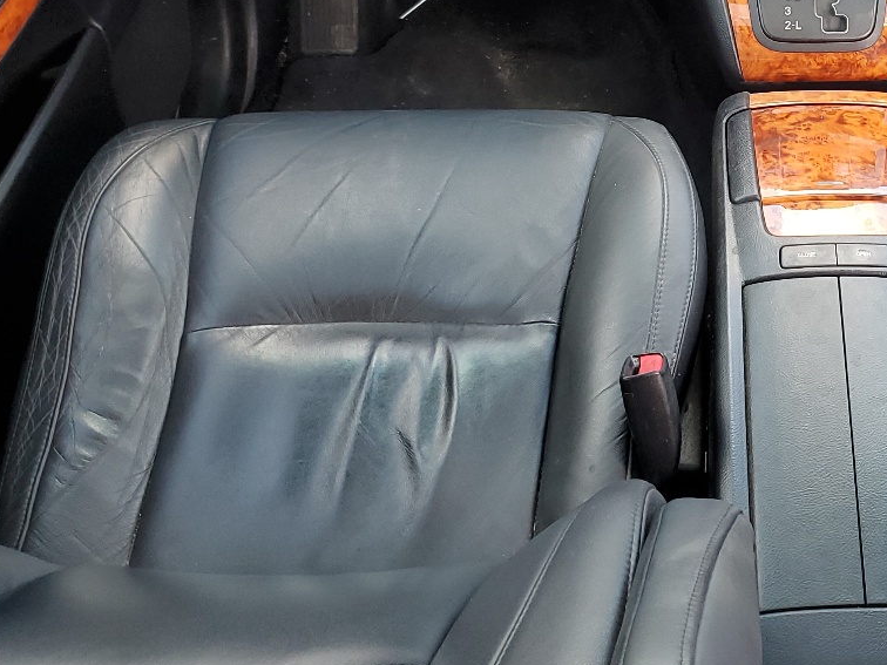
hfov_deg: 33.1
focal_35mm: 55
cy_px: 107
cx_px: 801
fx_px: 1409
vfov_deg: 25.9
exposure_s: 1/120
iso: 63
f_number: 1.5
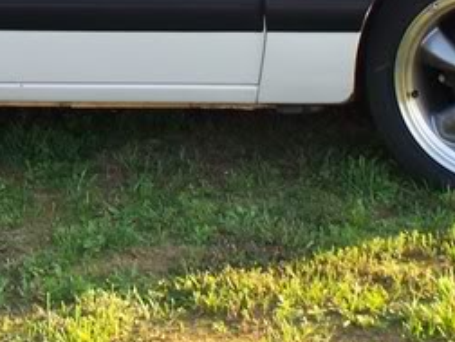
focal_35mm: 146
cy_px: -101
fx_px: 1919
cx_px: 52
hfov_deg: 13.4
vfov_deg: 10.0
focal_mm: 7.54
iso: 64
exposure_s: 1/60
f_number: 2.8
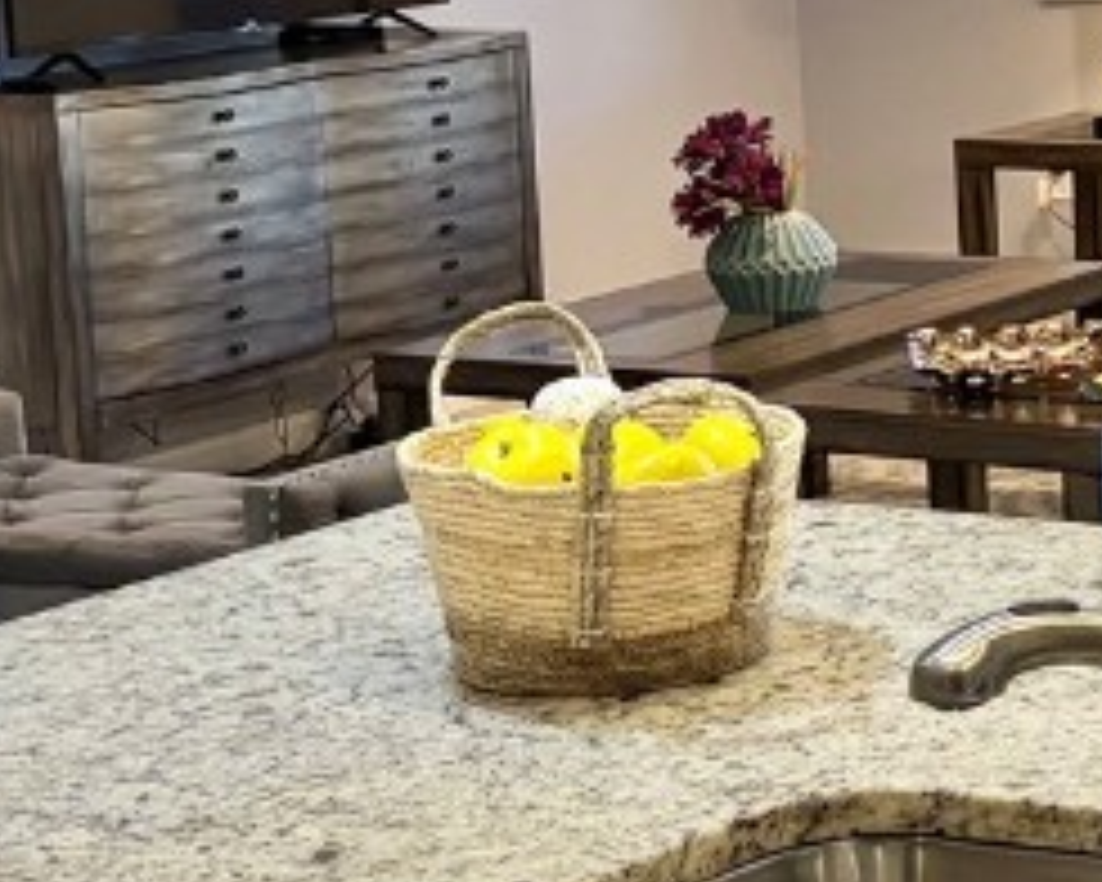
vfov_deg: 14.5
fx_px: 3457
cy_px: 212
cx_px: 1664
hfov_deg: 16.5
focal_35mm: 106
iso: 200
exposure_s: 1/60
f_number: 1.6
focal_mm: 5.96
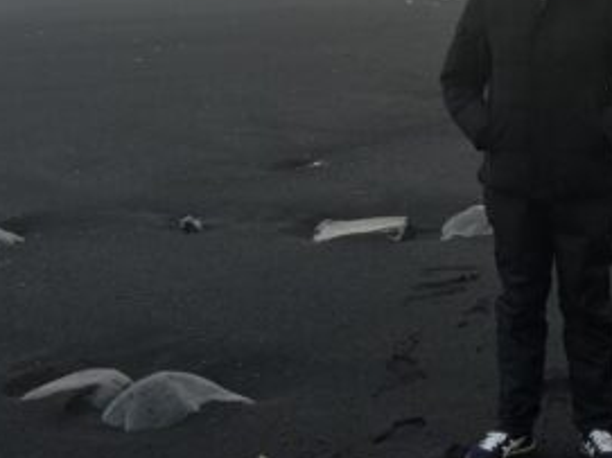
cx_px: 404
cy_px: -108
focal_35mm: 87
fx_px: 1537
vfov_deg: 16.2
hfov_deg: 22.4
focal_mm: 6.3
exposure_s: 1/180
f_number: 1.7
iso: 80
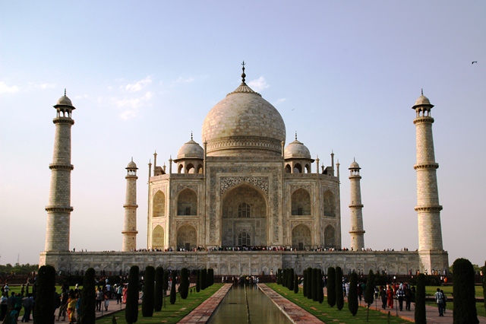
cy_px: 162
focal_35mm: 42
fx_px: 567
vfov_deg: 31.9
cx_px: 243
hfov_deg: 46.4
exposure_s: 1/320
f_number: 11
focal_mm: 28
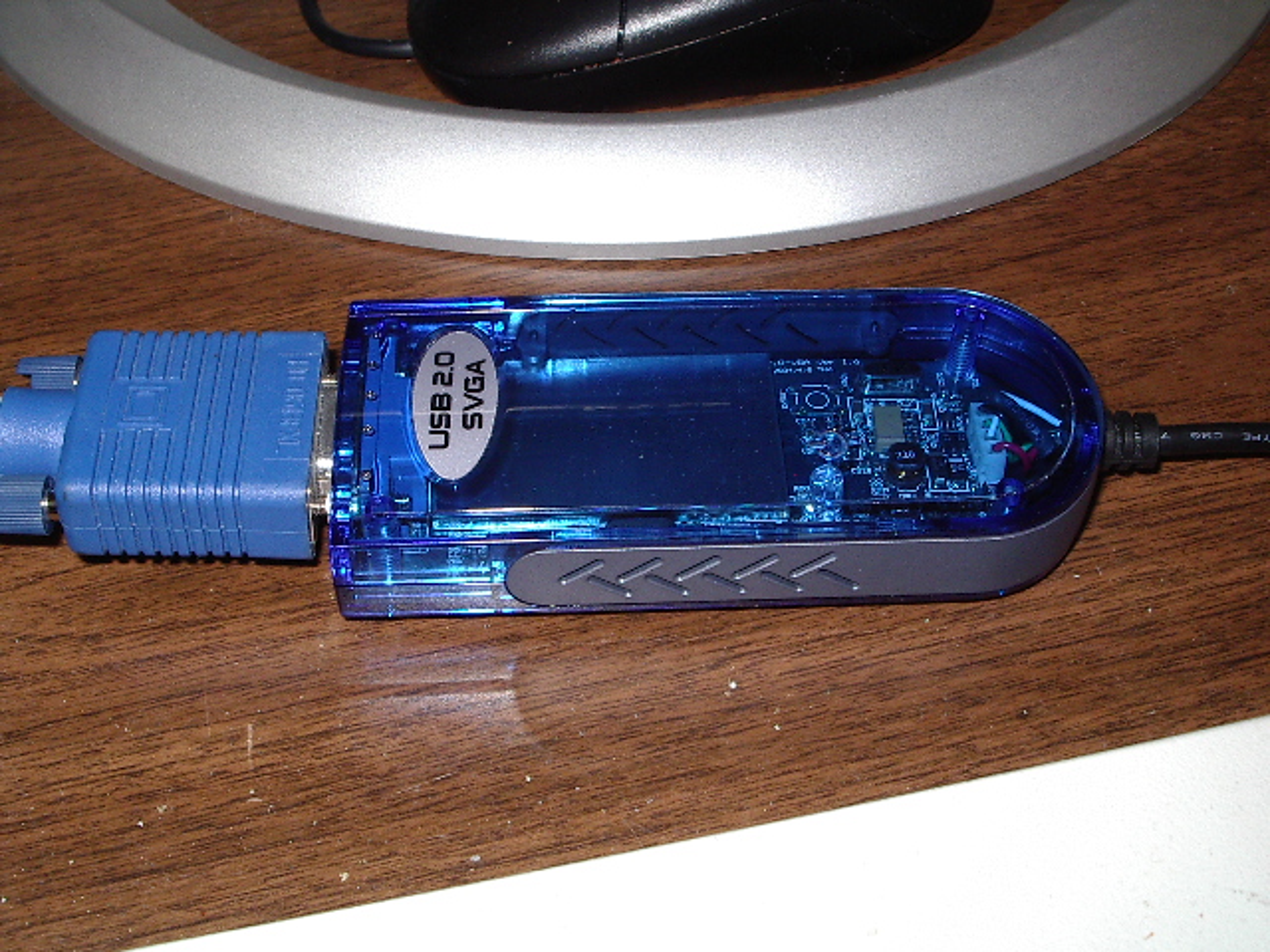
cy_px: 476
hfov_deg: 36.8
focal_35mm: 52
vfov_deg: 28.0
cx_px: 635
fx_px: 1908
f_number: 5.5
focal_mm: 7.8
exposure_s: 1/60
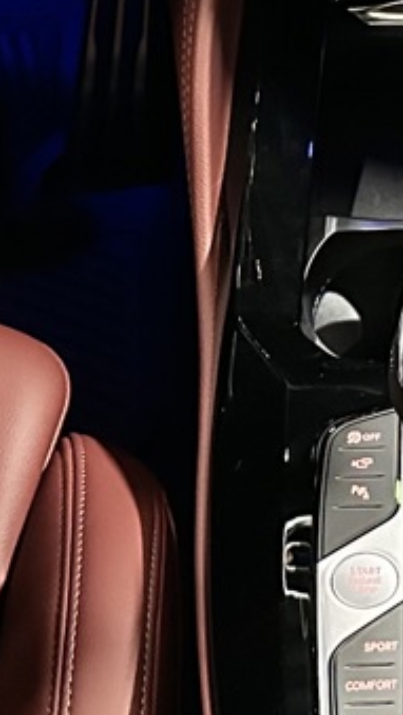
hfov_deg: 10.8
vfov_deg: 18.6
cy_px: -57
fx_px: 2106
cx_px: 462
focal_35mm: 111
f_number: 1.78
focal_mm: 6.86
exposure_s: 1/27
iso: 1250
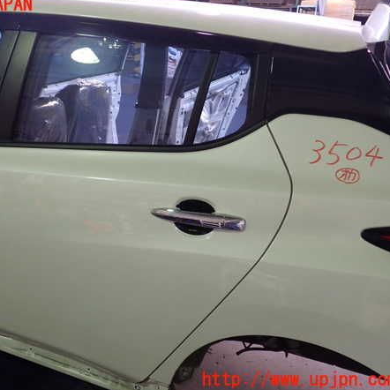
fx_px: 459
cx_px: 137
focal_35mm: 36
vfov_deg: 46.0
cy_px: 192
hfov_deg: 45.5
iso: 200
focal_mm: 5.4
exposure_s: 1/50
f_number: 2.3
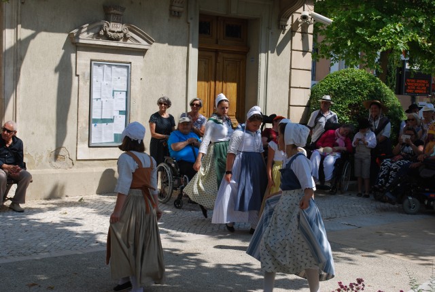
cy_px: 146
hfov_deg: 35.0
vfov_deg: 23.9
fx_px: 690
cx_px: 218
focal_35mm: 57
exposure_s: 1/250
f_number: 8
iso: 100
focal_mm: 38
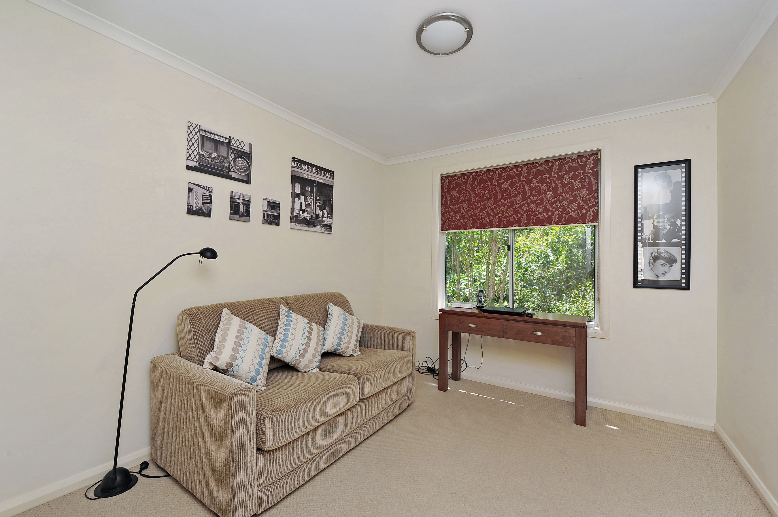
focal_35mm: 14
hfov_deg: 104.3
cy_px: 258
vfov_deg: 81.1
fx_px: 302
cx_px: 389
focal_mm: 14
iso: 400
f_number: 11
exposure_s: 1/60
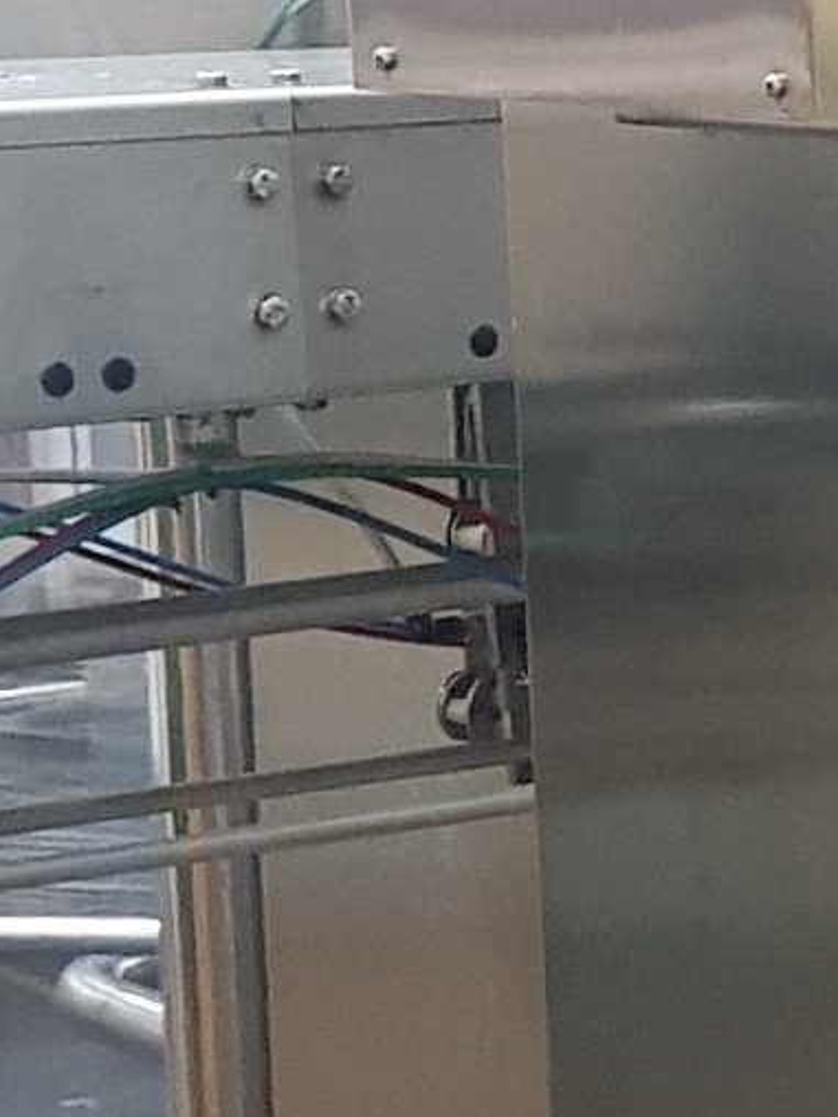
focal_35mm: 167
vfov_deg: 11.8
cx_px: 2340
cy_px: 616
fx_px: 5390
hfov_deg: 7.9
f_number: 1.7
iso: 250
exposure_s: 1/25
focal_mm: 4.3
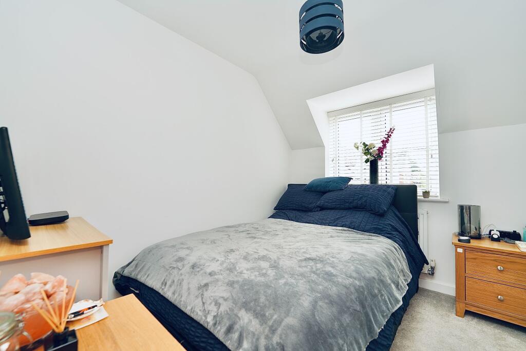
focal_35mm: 14
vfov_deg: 81.2
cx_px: 263
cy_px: 176
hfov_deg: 104.2
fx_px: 205
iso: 160
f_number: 4
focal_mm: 14
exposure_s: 1/60
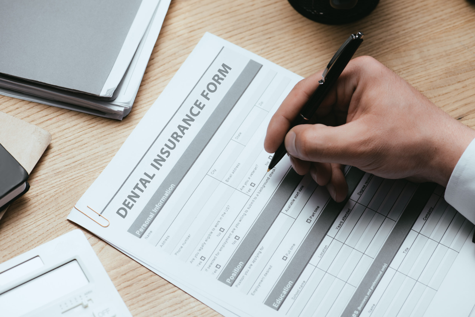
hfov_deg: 19.4
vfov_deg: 13.1
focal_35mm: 105
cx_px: 238
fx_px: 1386
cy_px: 158
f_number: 8
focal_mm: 105
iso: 100
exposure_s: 1/200
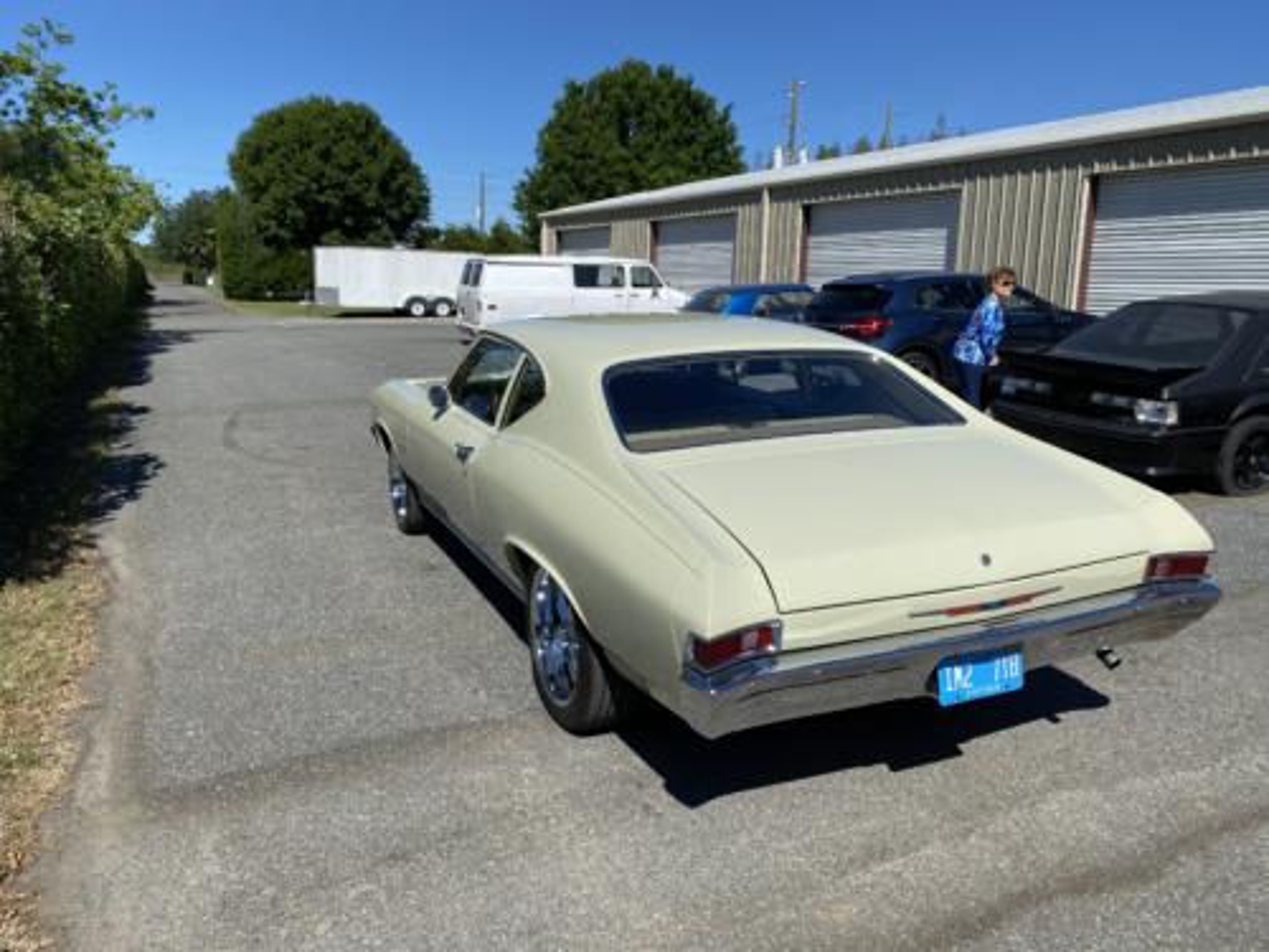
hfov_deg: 67.3
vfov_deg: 53.1
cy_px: 476
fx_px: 953
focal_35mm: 26
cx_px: 634
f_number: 1.8
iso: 32
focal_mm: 4.25
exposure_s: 1/4630
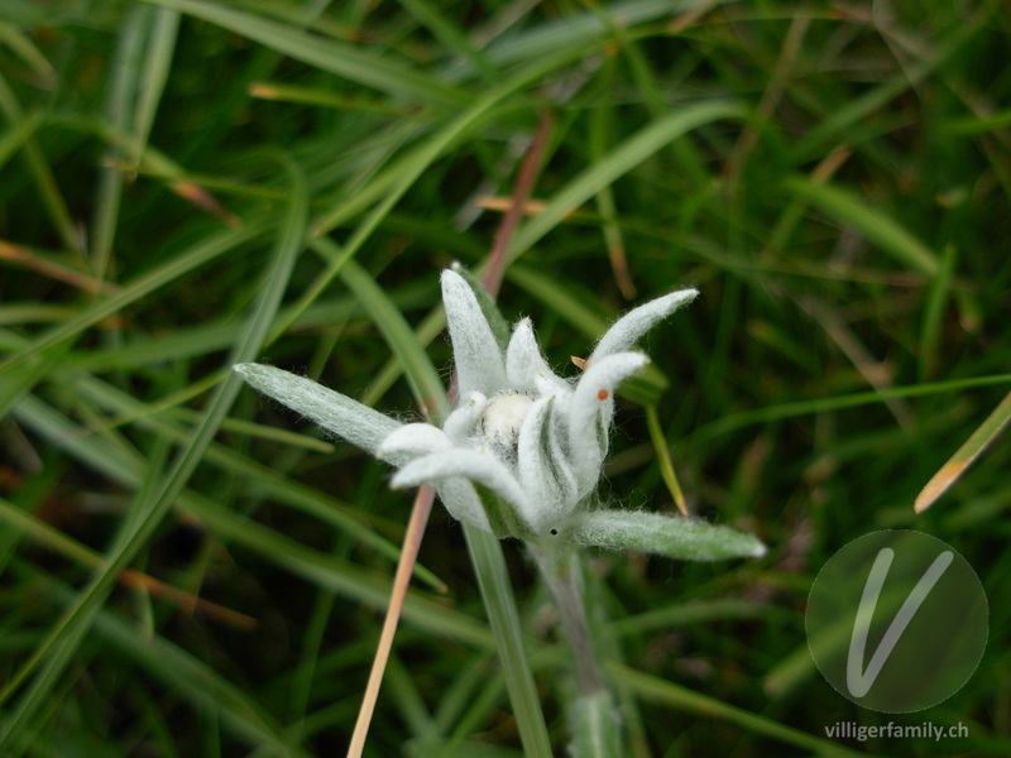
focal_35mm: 38
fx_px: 1110
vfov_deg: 37.7
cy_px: 379
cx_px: 506
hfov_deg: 49.0
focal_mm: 6.3
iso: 79
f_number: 2.9
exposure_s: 1/152
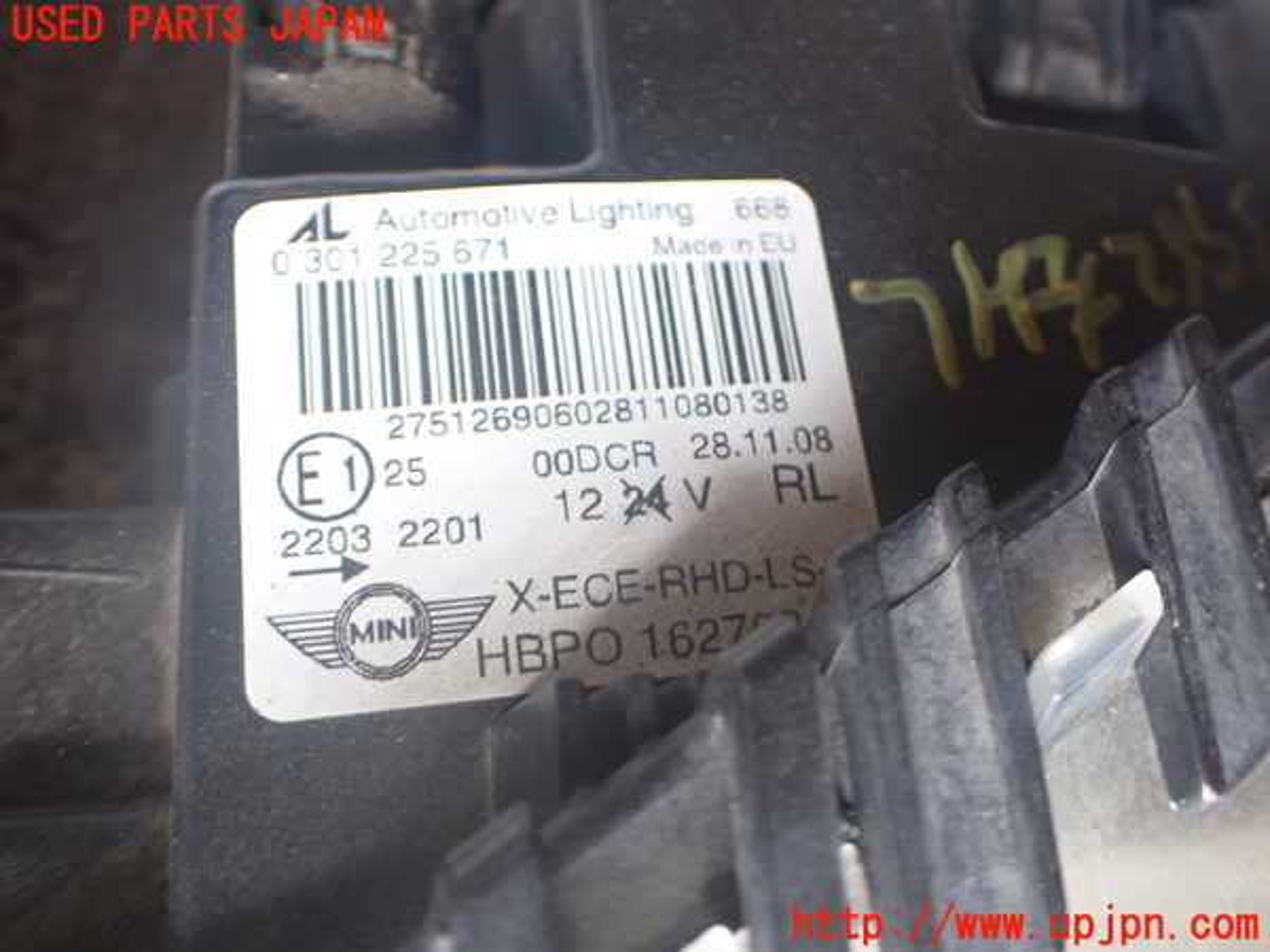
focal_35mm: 30
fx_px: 1101
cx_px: 635
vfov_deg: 46.8
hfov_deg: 60.0
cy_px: 476
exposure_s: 1/125
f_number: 2.3
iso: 320
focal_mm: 5.4
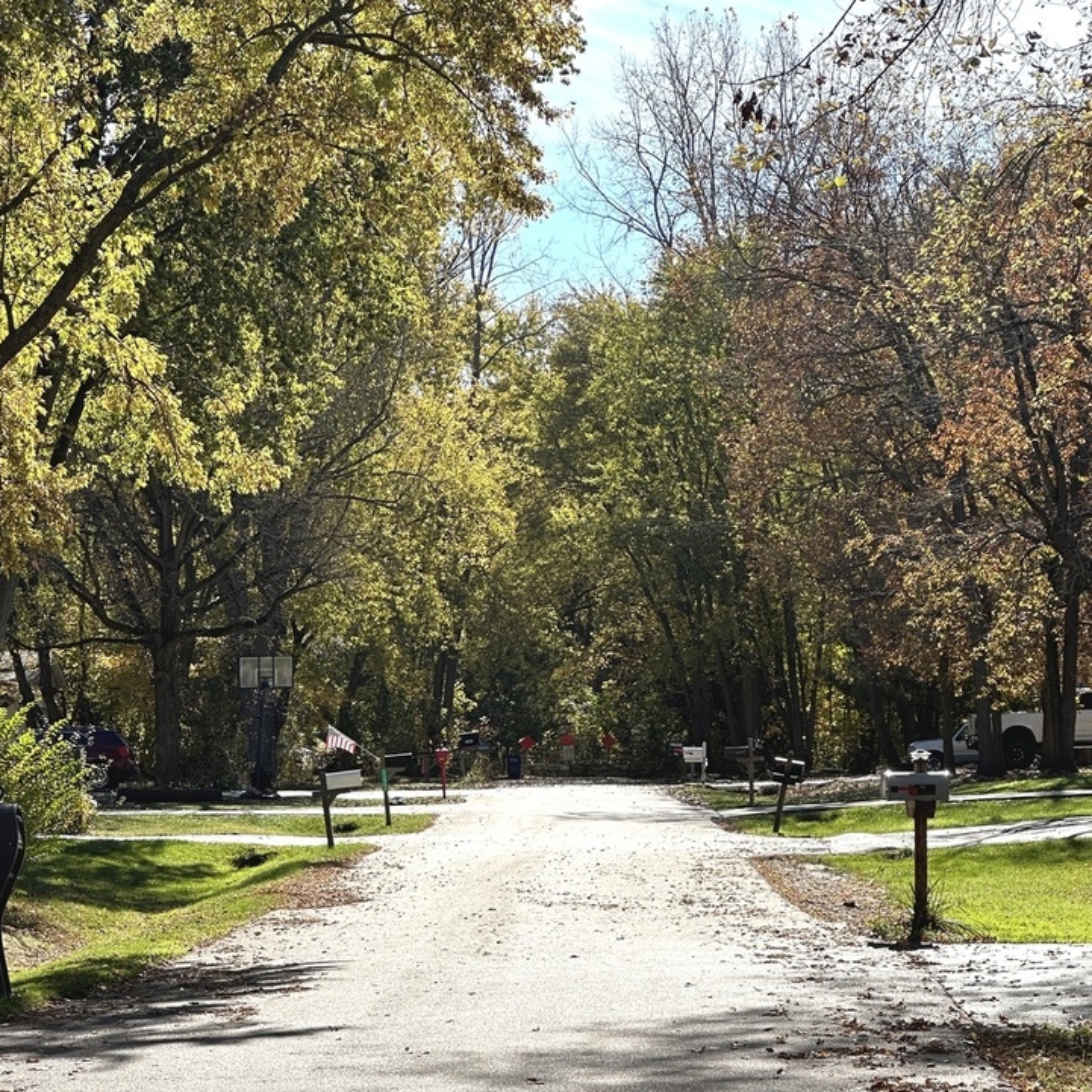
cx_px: 597
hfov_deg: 17.1
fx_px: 3640
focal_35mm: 102
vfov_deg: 17.0
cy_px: 778
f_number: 2.8
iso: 32
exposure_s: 1/677
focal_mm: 9
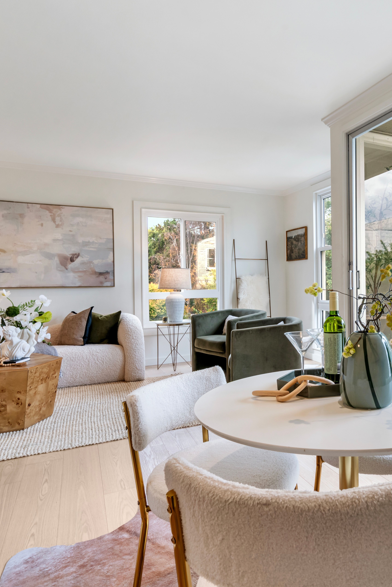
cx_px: 328
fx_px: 408
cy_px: 284
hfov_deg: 47.7
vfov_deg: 71.5
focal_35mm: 25
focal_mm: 16
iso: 640
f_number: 11
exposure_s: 1/20
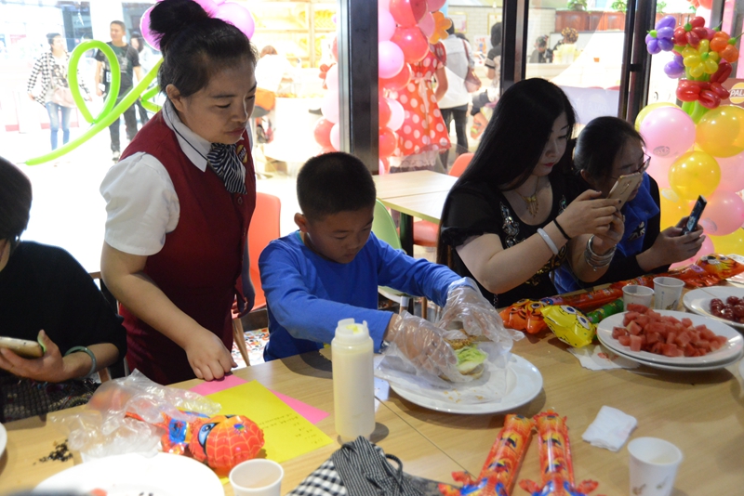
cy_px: 248
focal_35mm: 35
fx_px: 724
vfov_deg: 37.9
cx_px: 372
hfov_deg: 54.4
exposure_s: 1/100
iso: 5000
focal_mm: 35
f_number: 4
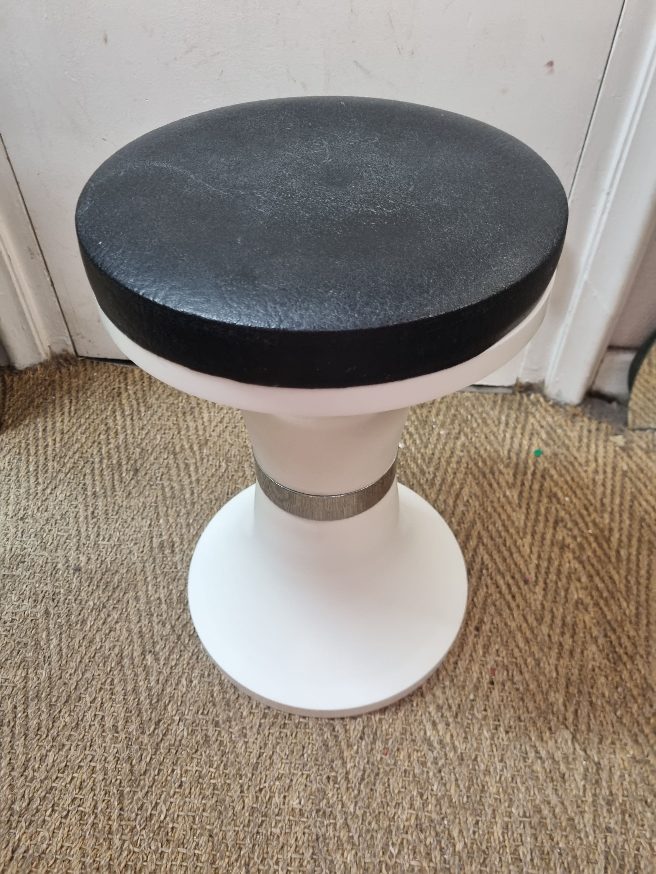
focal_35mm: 26
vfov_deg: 67.3
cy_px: 437
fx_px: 657
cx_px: 328
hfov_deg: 53.1
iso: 250
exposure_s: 1/50
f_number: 1.8
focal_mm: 5.4
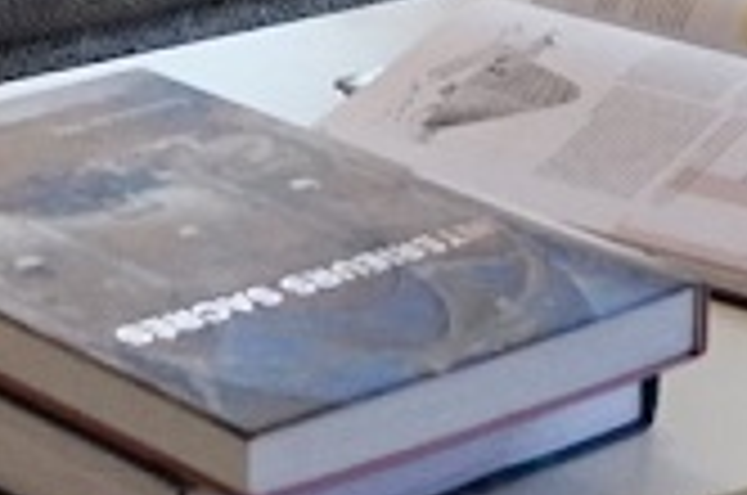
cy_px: -531
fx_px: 3604
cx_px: 27
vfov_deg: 7.5
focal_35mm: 174
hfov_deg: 11.7
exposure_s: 1/160
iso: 800
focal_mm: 16
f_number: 4
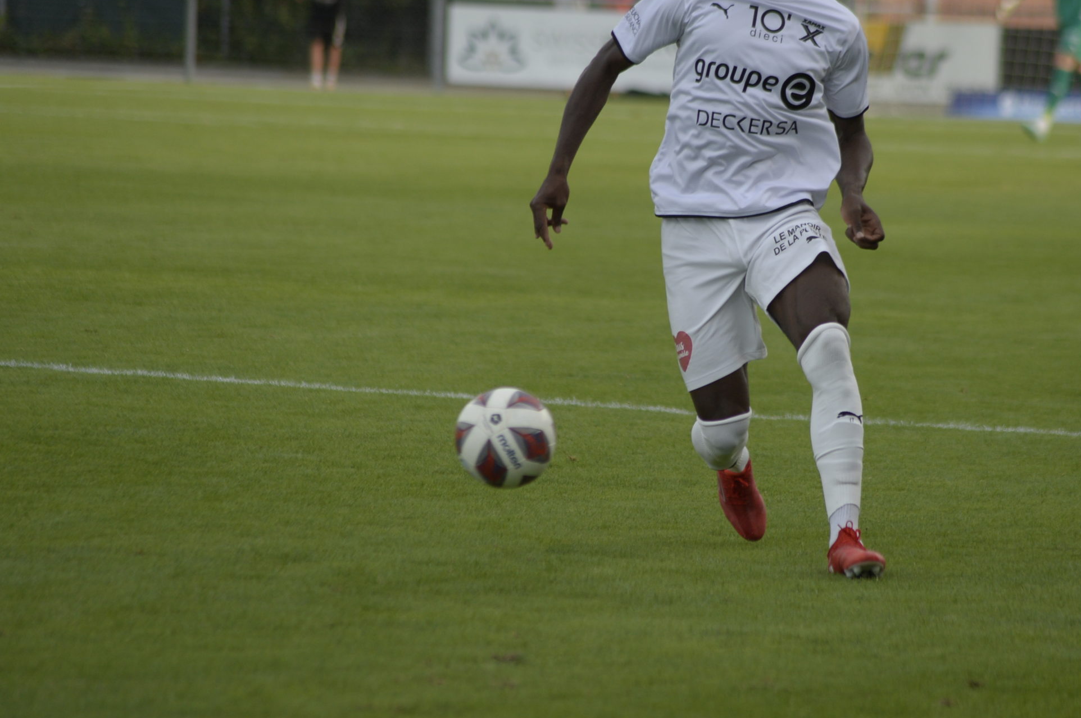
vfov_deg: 4.0
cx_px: 674
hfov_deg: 6.0
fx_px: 10377
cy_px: 290
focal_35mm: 346
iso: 900
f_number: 5.6
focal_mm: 260
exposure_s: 1/1250
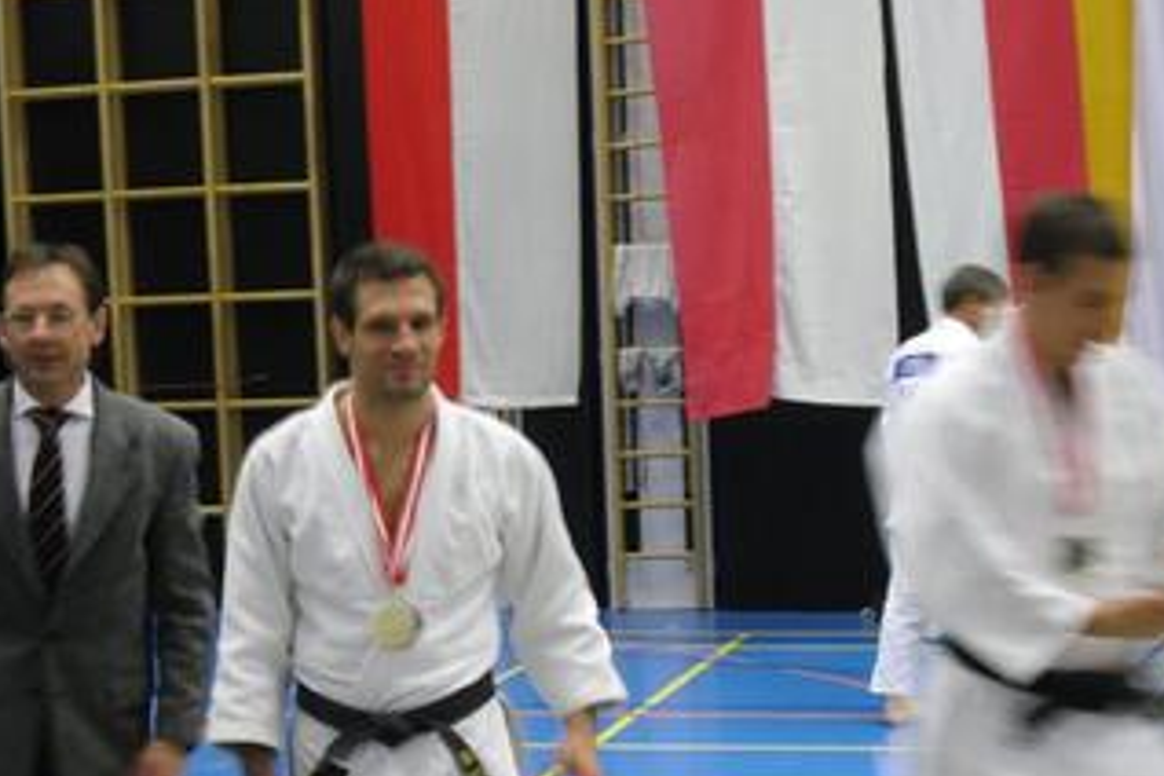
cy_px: 476
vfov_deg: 16.1
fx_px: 2748
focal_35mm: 85
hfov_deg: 23.9
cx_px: 538
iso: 200
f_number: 5.3
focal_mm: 11.7
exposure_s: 1/13
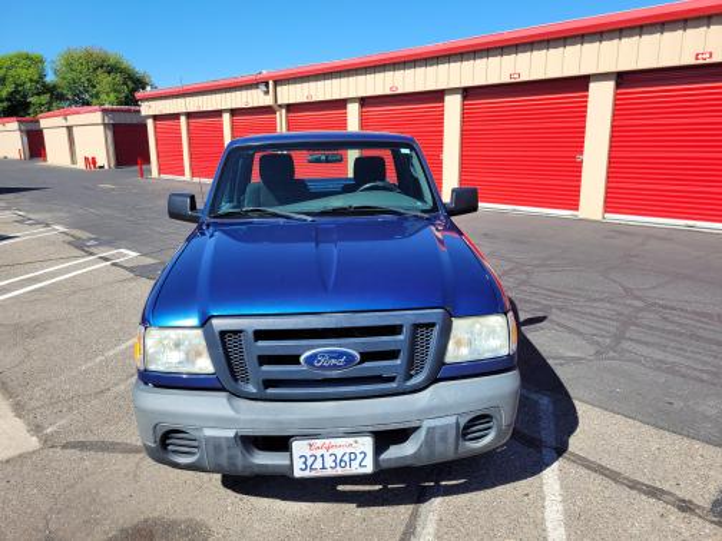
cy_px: 270
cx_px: 361
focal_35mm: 26
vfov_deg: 53.1
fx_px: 542
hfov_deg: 67.3
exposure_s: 1/1563
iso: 40
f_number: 1.8
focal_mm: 5.4
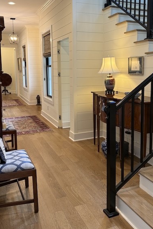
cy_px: 90
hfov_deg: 38.9
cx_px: 76
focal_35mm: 34
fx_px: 217
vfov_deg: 55.3
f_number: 1.78
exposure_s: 1/120
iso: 200
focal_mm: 6.76
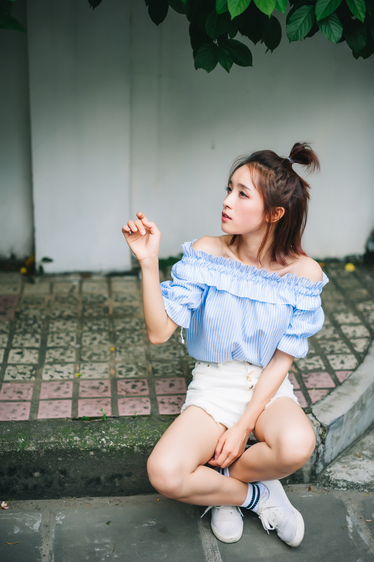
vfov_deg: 39.6
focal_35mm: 50
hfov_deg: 27.0
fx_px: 780
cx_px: 187
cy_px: 281
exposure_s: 1/640
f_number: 1.8
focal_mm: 50
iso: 200
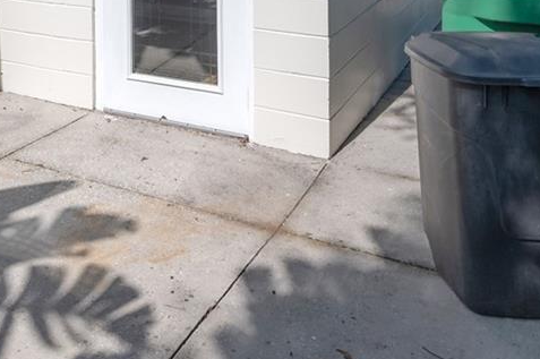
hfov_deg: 40.7
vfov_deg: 24.2
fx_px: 704
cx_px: 130
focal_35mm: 47
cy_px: -136
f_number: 10
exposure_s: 1/800
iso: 320
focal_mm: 14
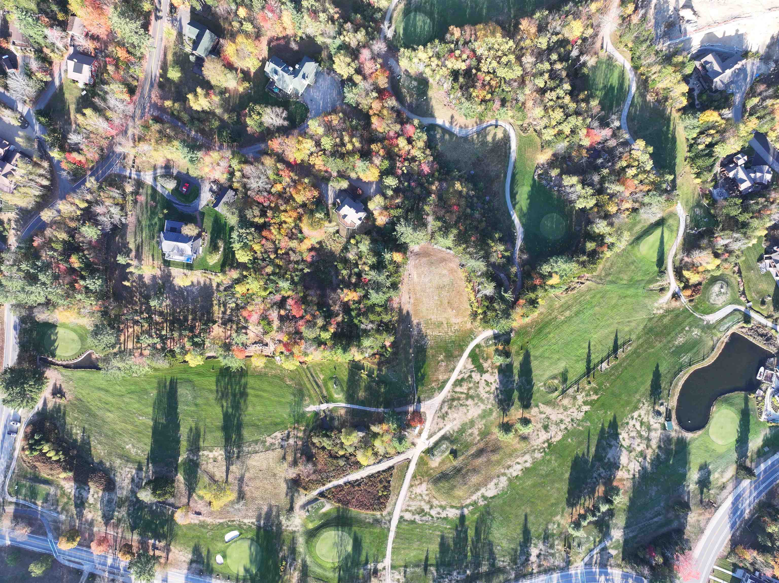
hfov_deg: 71.6
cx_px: 390
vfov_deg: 56.8
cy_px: 292
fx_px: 540
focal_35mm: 24
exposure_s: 1/240
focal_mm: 12.29
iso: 100
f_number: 2.8
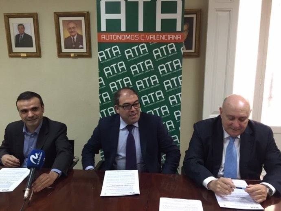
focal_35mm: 29
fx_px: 235
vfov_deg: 48.3
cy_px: 106
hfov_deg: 61.6
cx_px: 140
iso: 125
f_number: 2.2
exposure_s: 1/33
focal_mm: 4.15
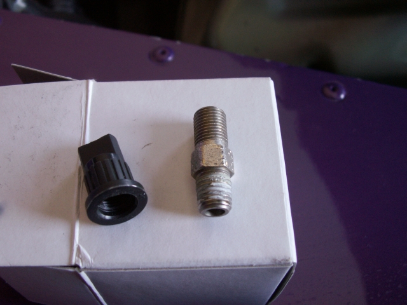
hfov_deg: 43.9
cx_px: 204
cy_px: 152
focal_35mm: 43
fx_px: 506
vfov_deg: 33.6
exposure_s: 1/40
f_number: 2.8
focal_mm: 7.19
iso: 100
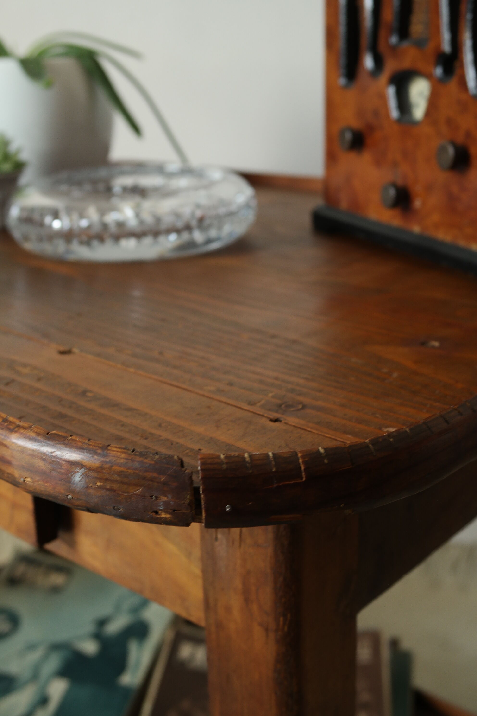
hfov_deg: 29.2
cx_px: 238
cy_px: 358
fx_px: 914
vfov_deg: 42.7
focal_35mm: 46
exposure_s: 1/30
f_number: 5.6
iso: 400
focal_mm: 30
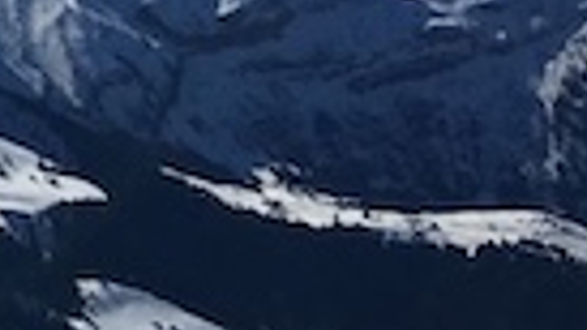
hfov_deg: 9.9
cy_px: -377
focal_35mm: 185
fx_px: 2879
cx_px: -930
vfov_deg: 6.3
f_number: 2.2
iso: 25
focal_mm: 4.15
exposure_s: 1/5917
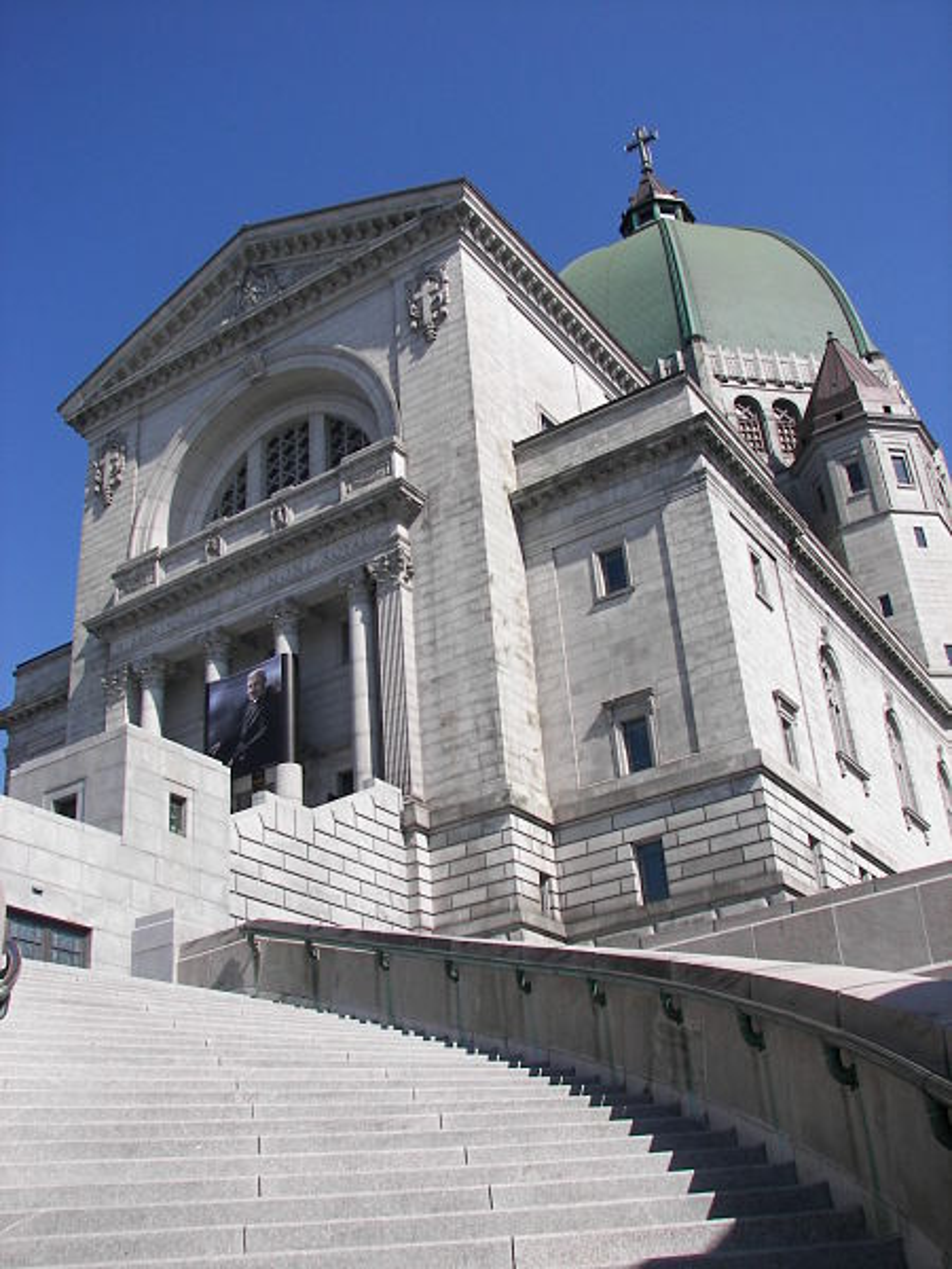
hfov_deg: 39.7
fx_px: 1320
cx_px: 476
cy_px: 634
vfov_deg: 51.4
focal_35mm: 36
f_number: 4
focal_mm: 6
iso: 50
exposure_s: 1/640
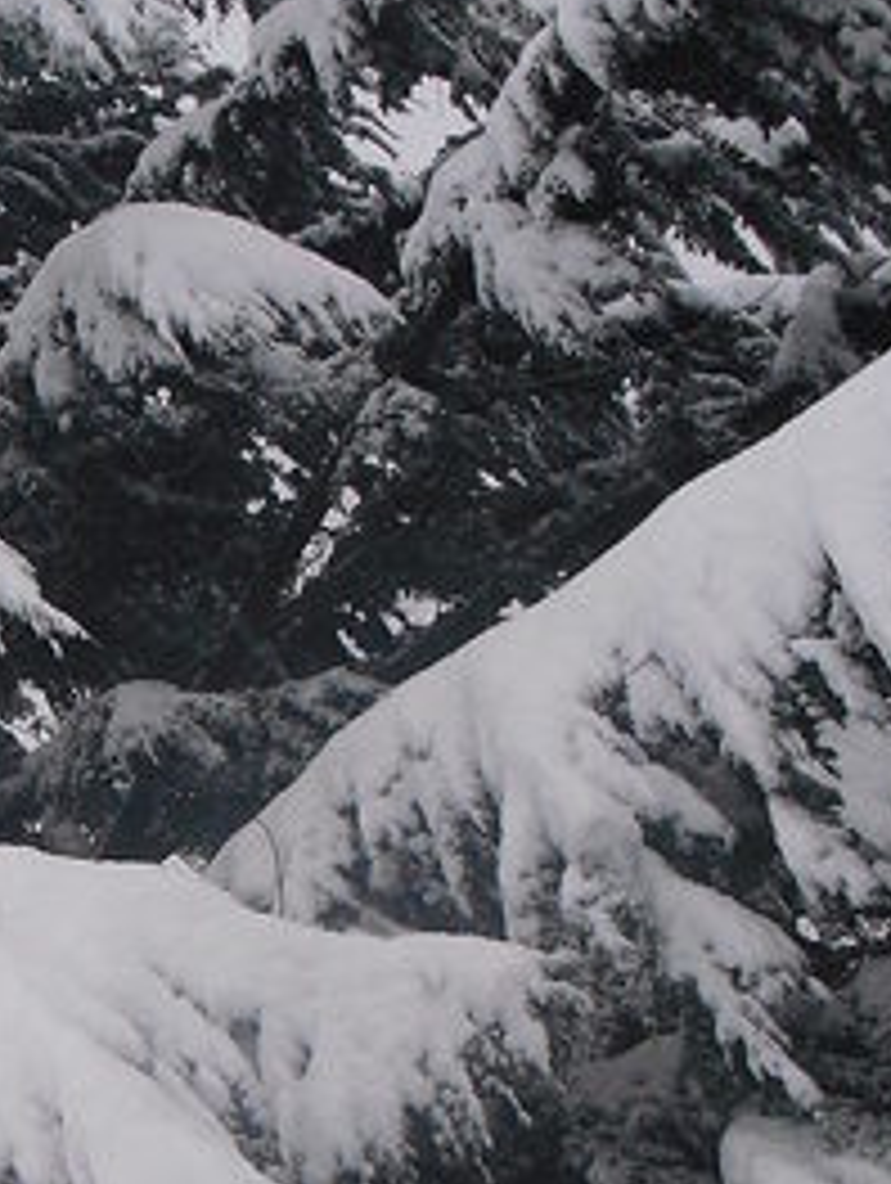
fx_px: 2807
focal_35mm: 82
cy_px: 990
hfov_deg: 17.5
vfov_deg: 23.4
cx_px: -54
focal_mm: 6.3
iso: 200
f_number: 3.1
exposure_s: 1/80
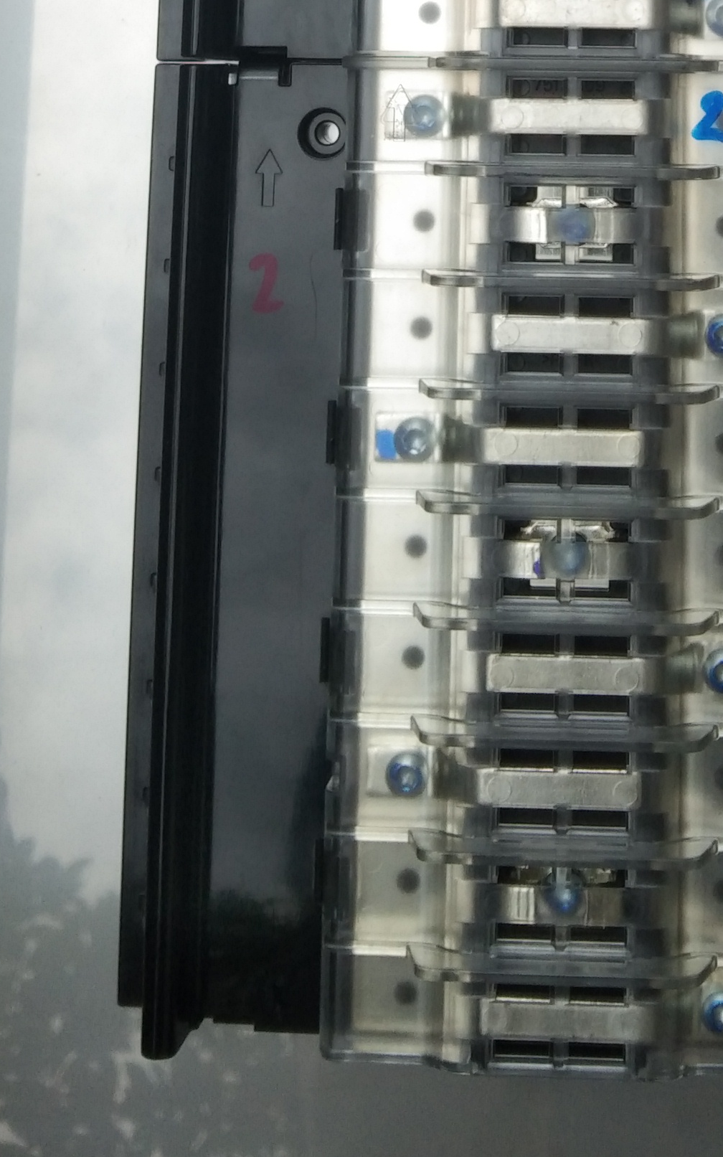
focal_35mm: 82
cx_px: 580
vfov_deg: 22.8
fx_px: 2585
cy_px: -298
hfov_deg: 15.8
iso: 51
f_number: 2.2
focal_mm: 3.65
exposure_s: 1/1495
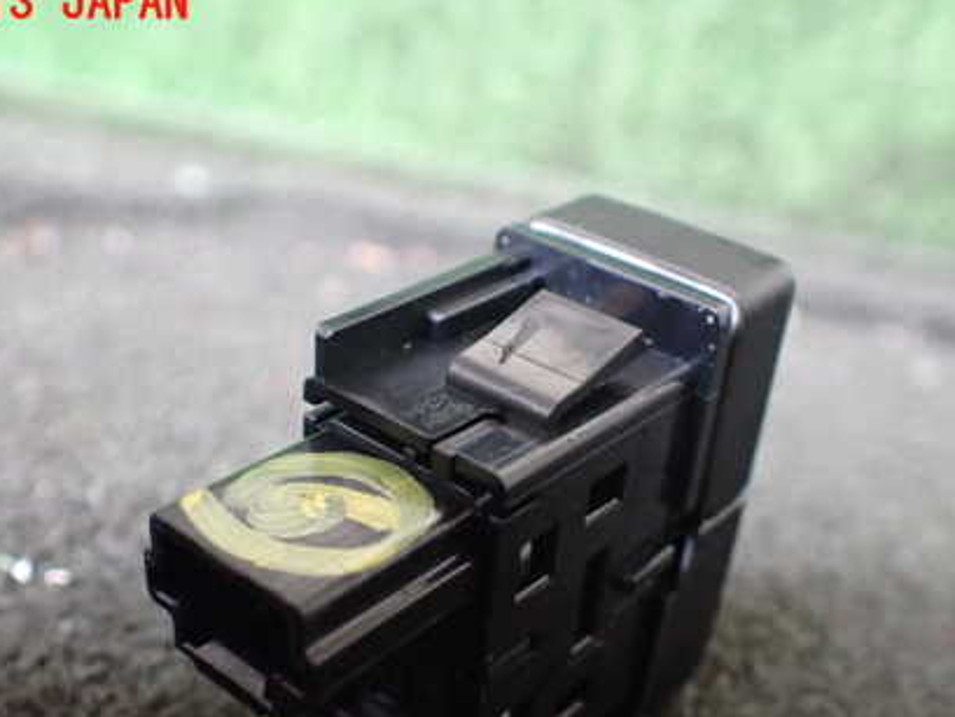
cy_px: 500
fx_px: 1214
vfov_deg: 32.5
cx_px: 465
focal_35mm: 44
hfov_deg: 42.9
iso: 1000
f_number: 2.3
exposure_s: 1/30
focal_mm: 5.4
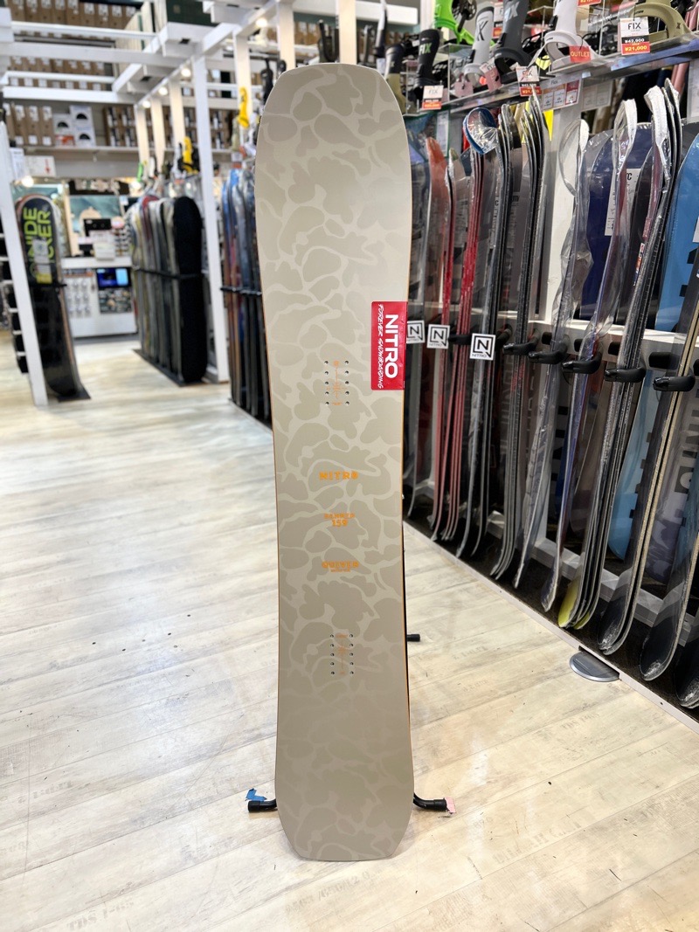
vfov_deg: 67.3
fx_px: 700
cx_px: 350
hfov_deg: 53.1
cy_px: 466
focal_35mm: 26
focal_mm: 5.7
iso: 80
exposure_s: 1/50
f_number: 1.5
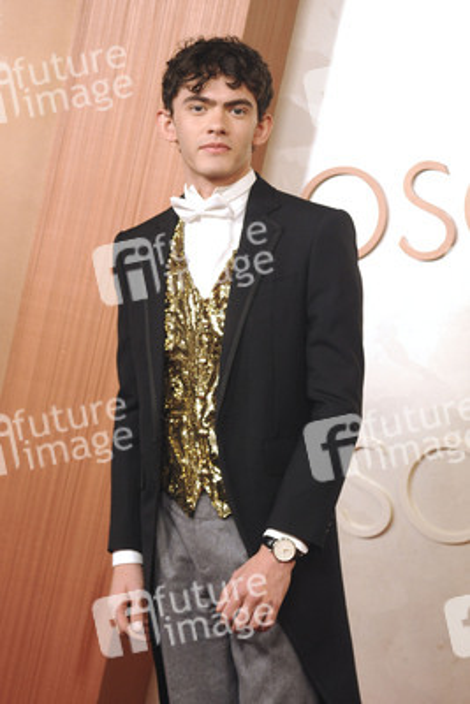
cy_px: 352
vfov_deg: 23.9
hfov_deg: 16.1
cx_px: 235
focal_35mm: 85
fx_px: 1663
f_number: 7.1
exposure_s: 1/160
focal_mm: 85
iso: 2500
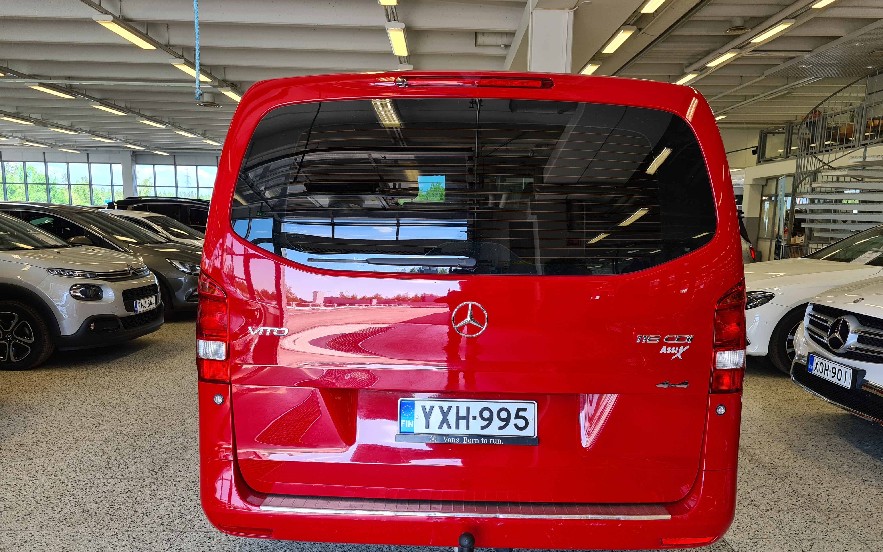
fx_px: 674
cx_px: 448
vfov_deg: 44.3
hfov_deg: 66.5
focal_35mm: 28
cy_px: 329
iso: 50
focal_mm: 5.4
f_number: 1.8
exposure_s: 1/113
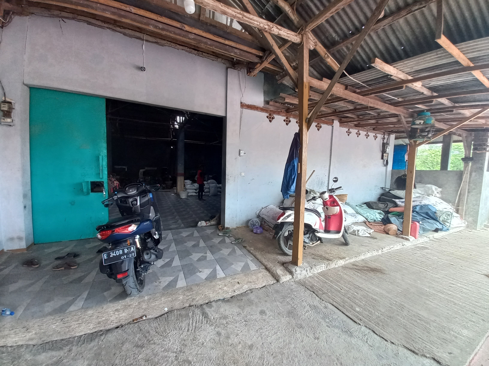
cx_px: 244
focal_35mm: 13
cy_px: 183
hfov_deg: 106.2
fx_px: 184
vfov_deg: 89.9
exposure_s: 1/50
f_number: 2.2
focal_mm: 1.42
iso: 64
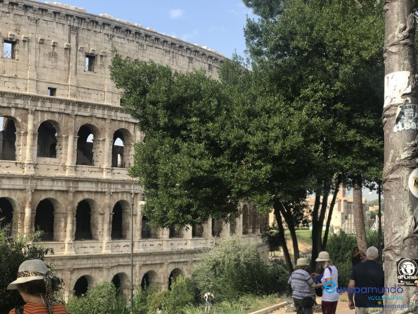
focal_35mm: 57
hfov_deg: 33.8
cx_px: 209
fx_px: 688
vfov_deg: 25.7
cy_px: 157
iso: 20
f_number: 2.8
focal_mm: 6.6
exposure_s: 1/377
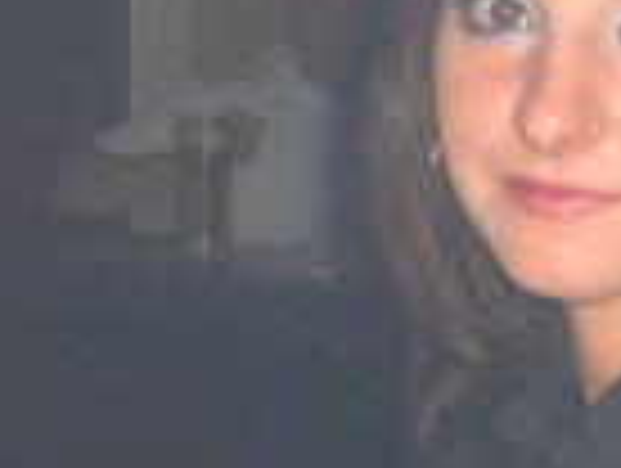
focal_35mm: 165
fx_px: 2965
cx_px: 112
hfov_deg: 11.9
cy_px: 302
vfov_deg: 9.0
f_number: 2.8
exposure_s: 1/60
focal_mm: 7.9
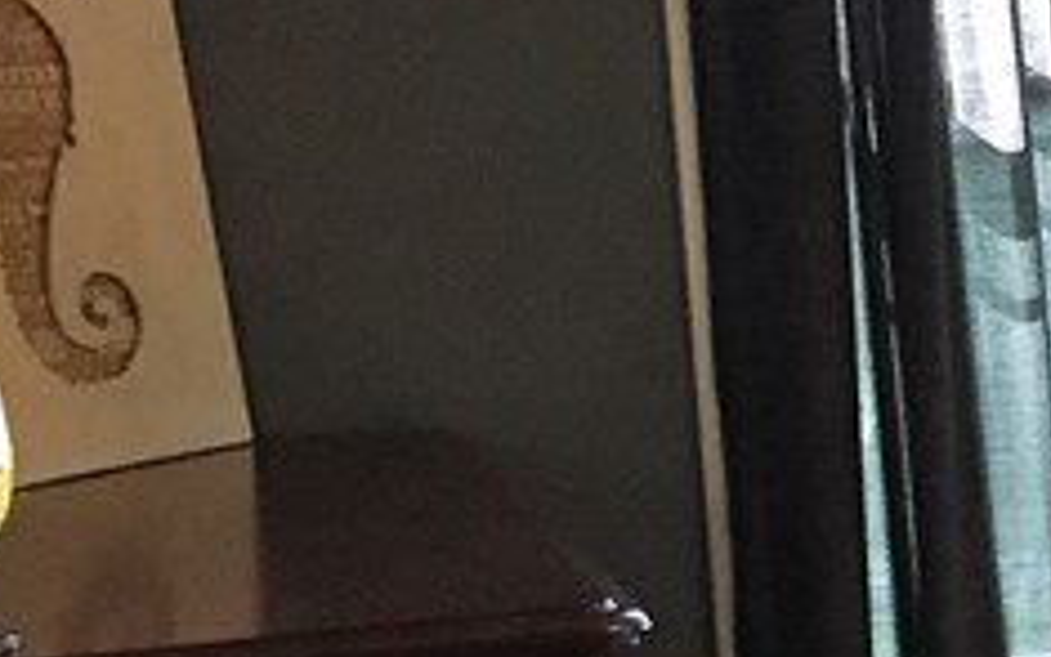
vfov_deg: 9.8
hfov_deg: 13.8
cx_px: 1932
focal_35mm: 134
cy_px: 541
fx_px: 3839
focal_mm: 4.15
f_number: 2.2
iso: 160
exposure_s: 1/30
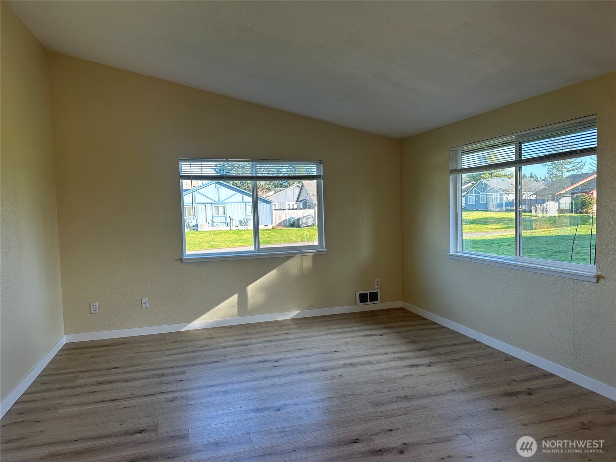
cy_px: 231
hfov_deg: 71.6
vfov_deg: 56.8
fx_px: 427
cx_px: 308
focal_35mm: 24
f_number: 1.78
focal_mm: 6.86
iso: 80
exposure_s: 1/177
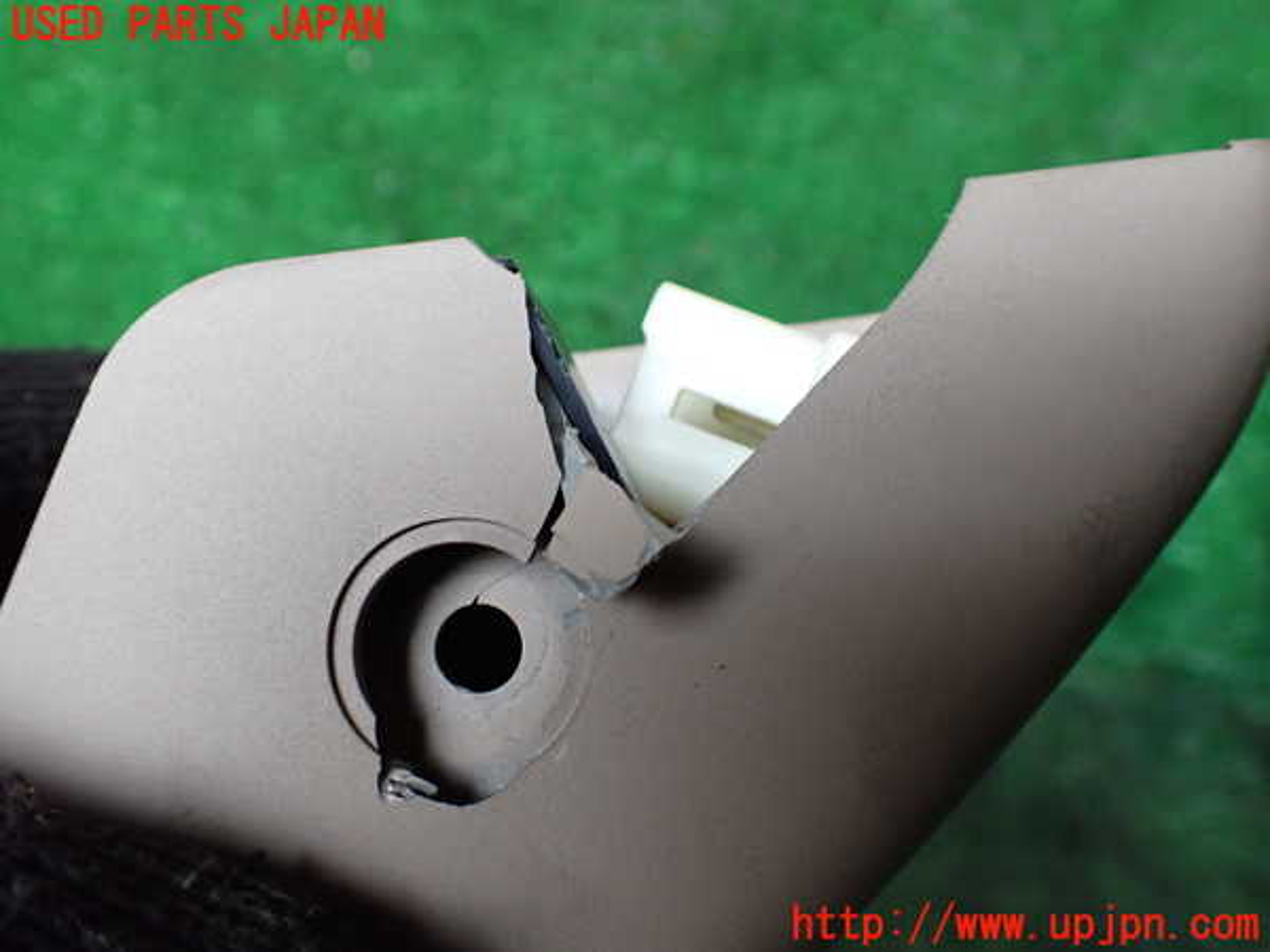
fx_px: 1101
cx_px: 635
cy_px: 476
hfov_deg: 60.0
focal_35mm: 30
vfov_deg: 46.8
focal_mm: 5.4
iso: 640
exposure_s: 1/125
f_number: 2.3
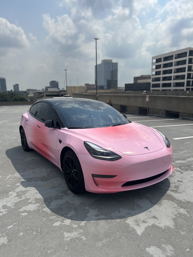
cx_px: 96
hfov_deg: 53.1
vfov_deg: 67.3
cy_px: 128
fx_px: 193
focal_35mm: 26
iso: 50
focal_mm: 5.7
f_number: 1.5
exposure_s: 1/10309
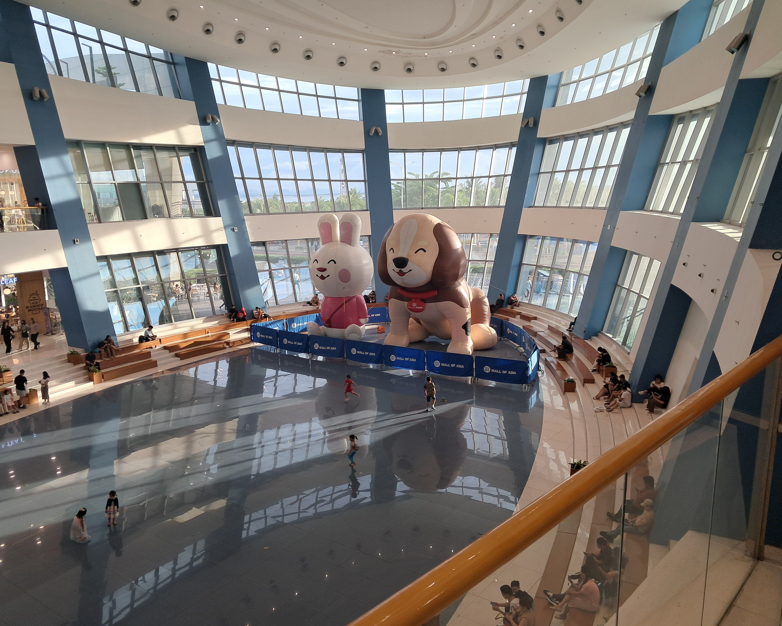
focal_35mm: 29
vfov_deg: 50.0
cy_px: 317
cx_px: 384
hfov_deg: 60.4
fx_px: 671
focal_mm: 4
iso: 50
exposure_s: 1/60
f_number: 1.8
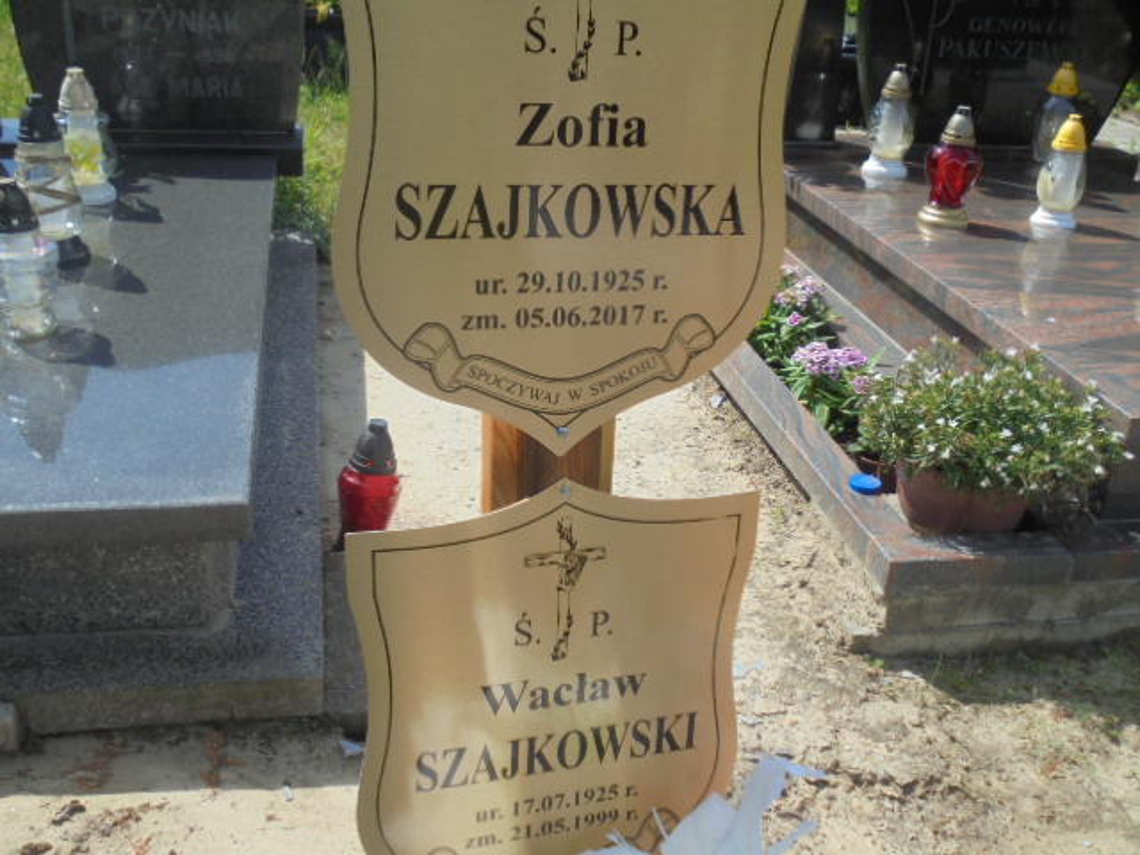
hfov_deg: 49.0
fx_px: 1251
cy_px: 428
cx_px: 570
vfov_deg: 37.7
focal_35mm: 38
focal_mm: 6.9
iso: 100
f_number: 4.2
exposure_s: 1/640
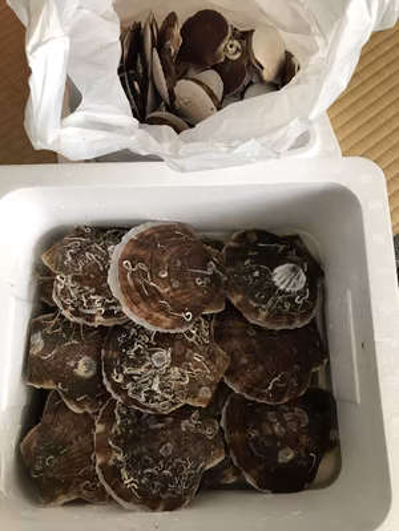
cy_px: 266
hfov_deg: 49.7
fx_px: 430
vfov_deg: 63.4
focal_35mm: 28
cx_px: 200
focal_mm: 3.99
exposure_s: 1/15
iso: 40
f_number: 1.8
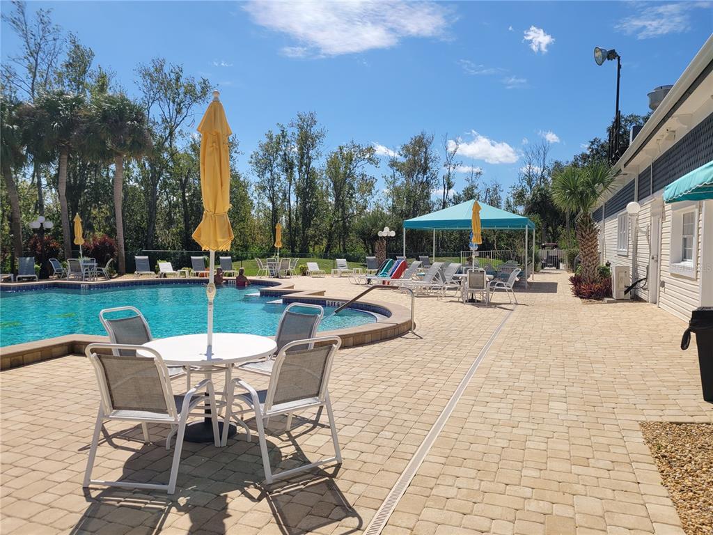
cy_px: 268
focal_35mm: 26
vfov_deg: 53.1
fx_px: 536
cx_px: 356
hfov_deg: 67.3
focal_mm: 5.4
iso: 40
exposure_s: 1/4064
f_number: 1.8
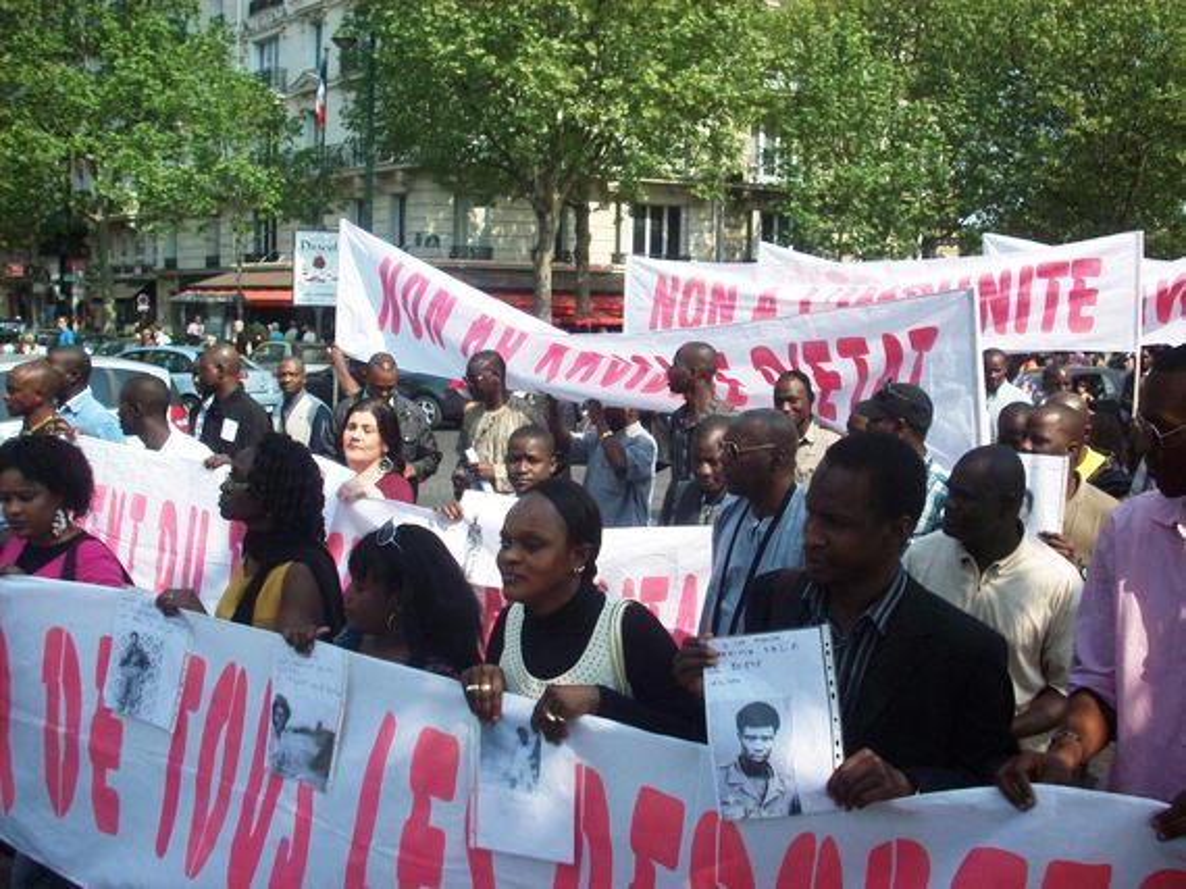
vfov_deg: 38.6
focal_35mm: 37
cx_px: 593
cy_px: 444
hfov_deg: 50.2
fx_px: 1267
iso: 80
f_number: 5.6
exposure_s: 1/260
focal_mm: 6.2
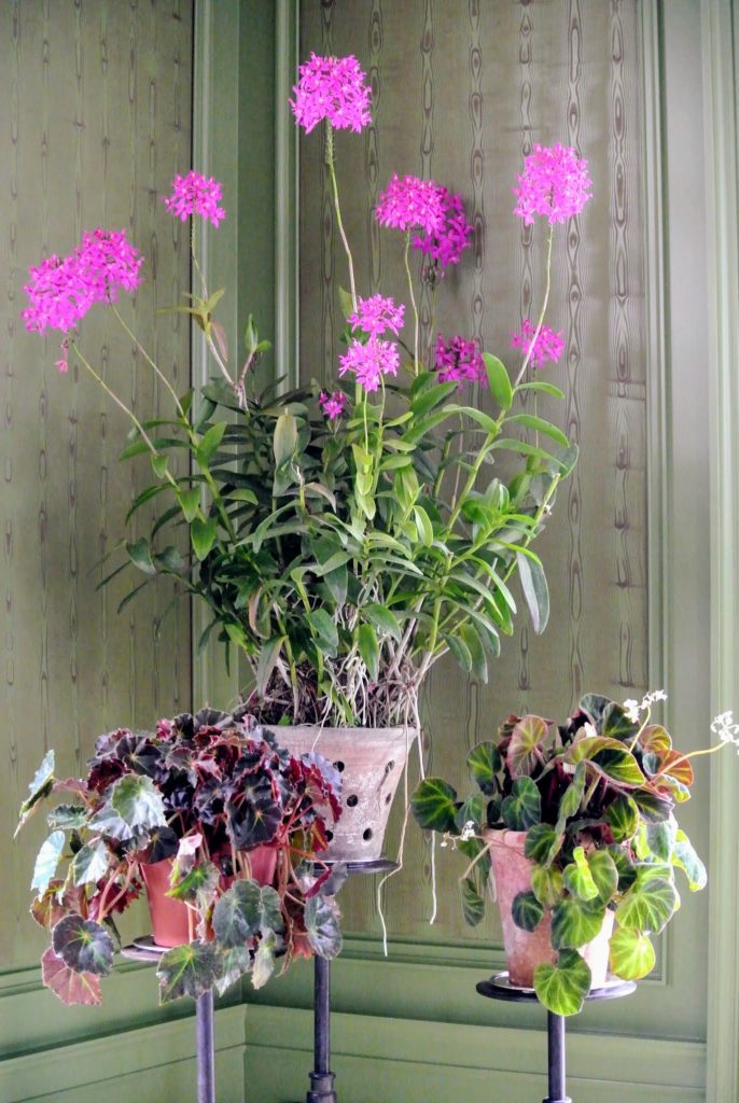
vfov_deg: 25.0
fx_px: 2486
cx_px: 370
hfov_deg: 16.9
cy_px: 552
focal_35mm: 81
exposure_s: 1/13
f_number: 3.8
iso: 1600
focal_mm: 30
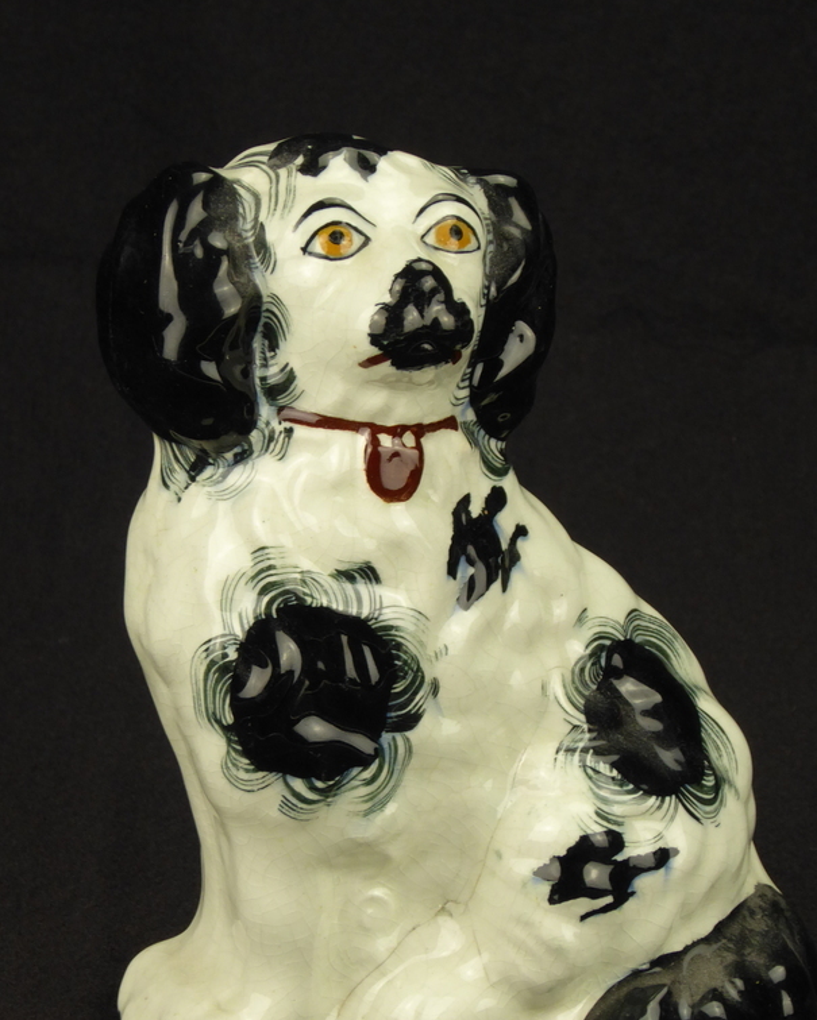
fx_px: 5893
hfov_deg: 7.9
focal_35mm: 195
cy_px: 582
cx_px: 366
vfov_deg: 9.9
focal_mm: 27.1
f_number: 5.4
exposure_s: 1/50
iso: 200
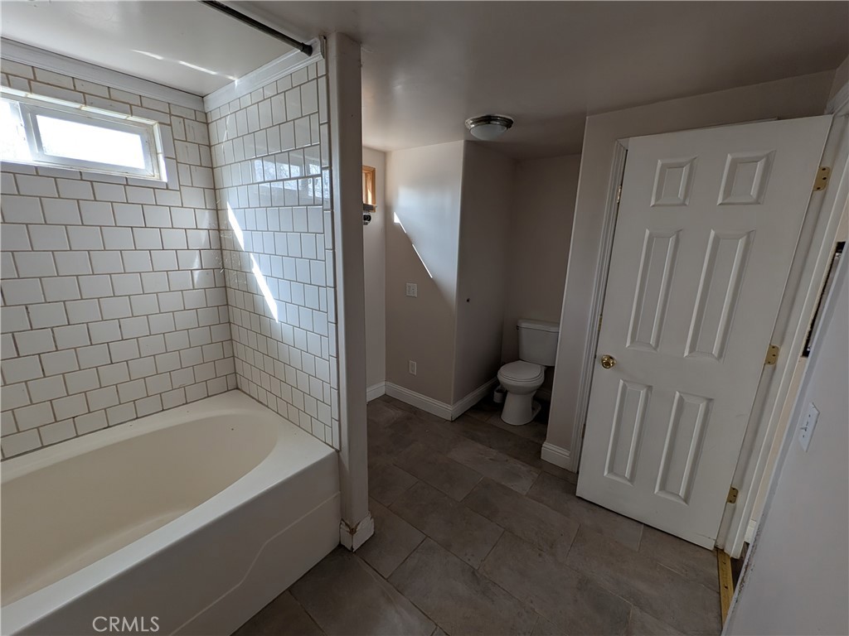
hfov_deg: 106.2
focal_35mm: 13
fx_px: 319
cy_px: 318
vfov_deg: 89.9
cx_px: 424
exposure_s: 1/50
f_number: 2.2
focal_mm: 1.54
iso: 40
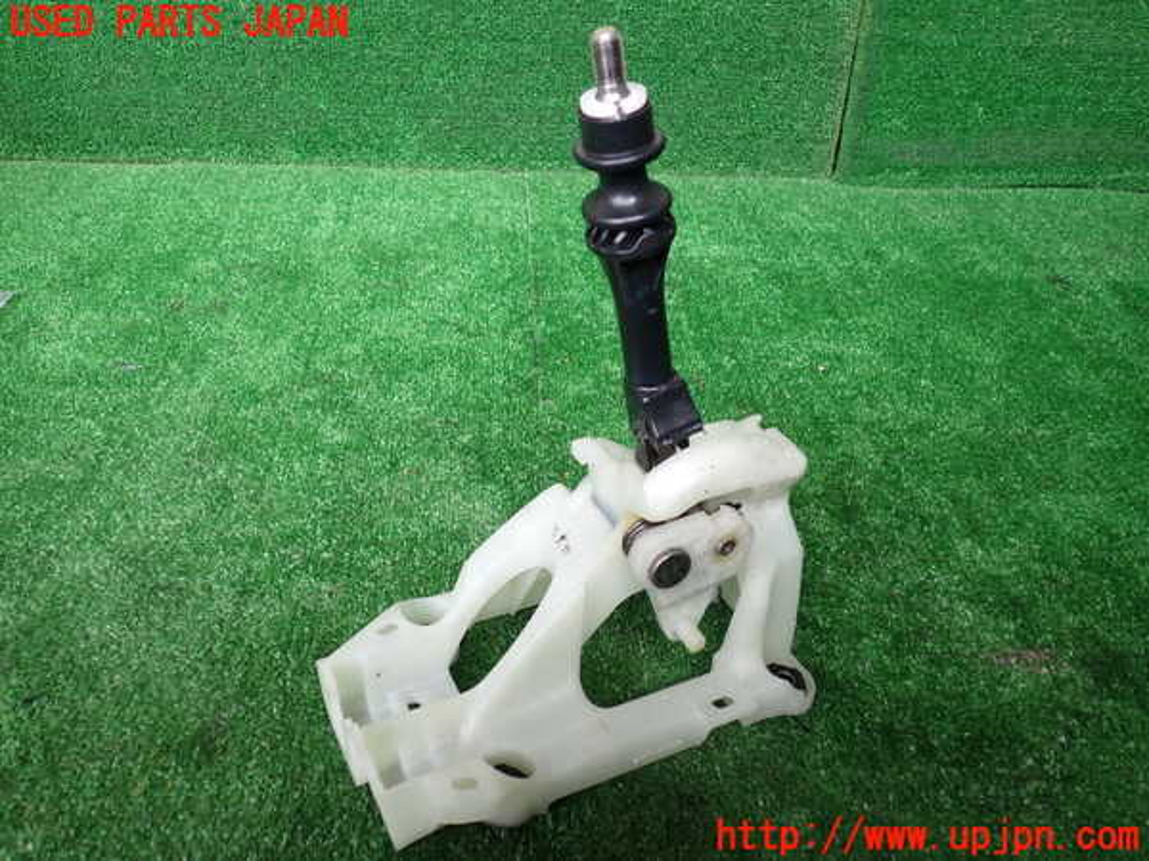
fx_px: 996
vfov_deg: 46.8
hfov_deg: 60.0
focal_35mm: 30
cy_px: 430
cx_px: 574
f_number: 2.3
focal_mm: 5.4
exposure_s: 1/100
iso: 200
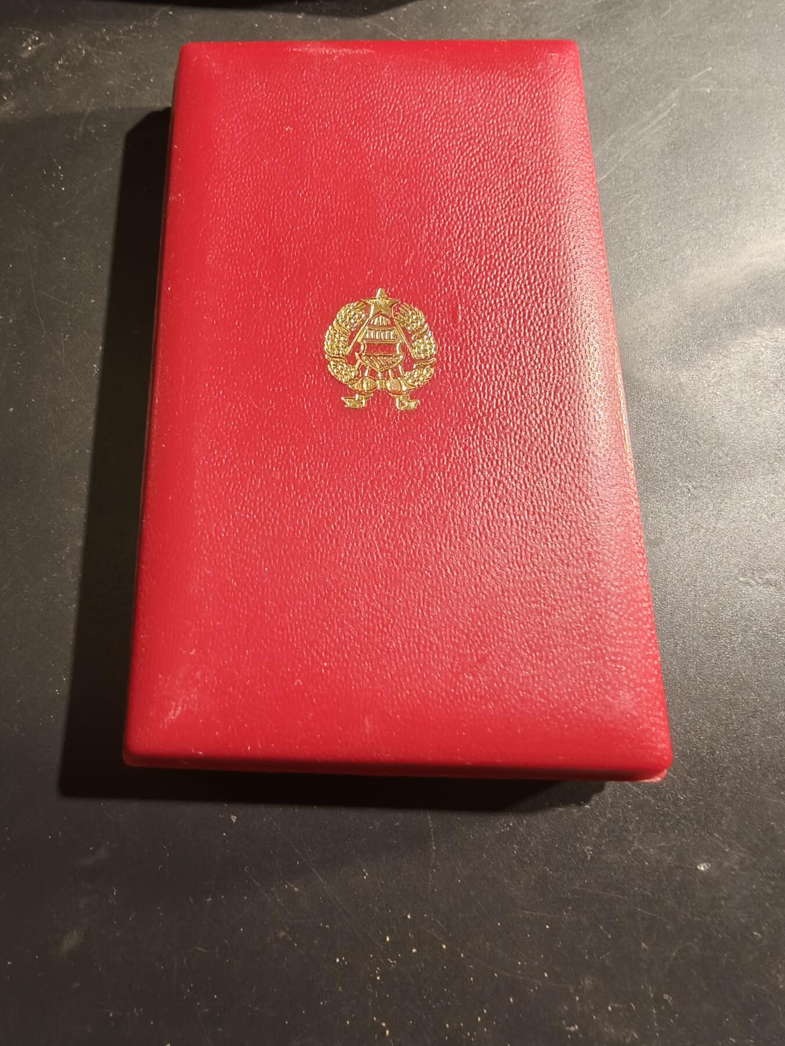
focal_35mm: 23
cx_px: 392
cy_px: 523
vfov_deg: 73.9
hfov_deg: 58.9
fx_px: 695
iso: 250
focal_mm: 2.32
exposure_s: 1/50
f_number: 2
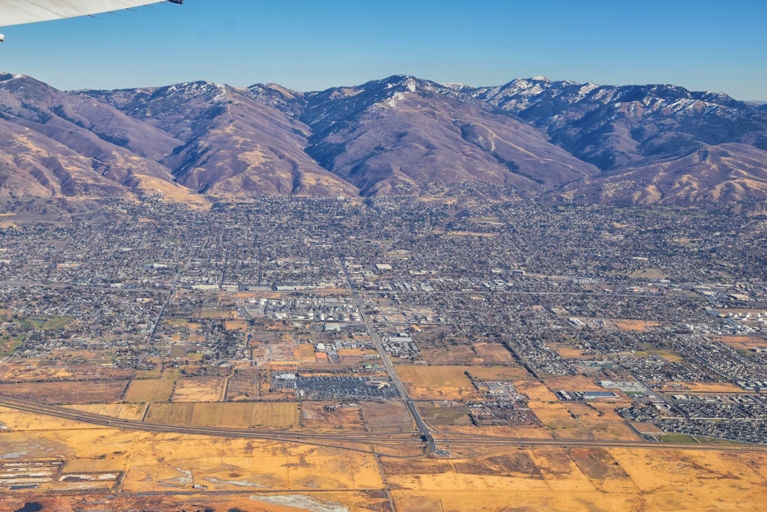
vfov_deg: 21.6
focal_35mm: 63
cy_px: 256
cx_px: 384
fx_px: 1342
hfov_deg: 31.9
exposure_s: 1/320
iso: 400
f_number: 10
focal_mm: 42
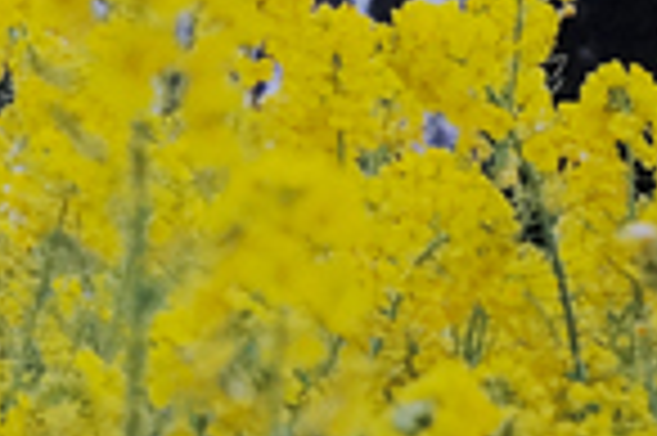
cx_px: -432
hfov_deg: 9.0
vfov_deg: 6.2
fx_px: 4010
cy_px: -81
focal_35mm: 220
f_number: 5
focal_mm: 46
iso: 6400
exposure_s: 1/60
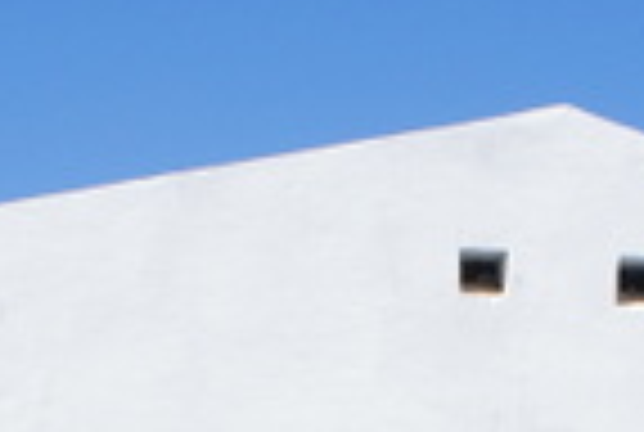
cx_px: 351
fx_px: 3603
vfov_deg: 6.5
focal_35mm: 201
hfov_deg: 10.2
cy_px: 1107
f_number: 9
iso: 100
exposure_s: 1/250
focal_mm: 24
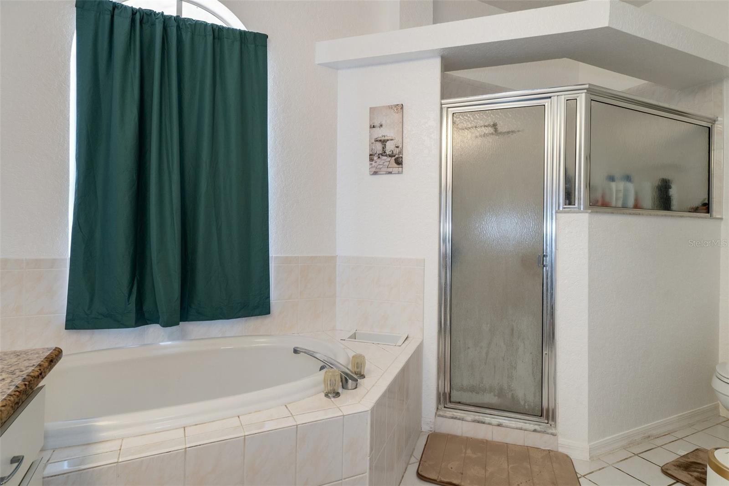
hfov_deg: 90.0
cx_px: 364
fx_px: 364
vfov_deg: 67.4
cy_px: 243
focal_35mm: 18
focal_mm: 12
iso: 320
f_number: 8
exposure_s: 1/4
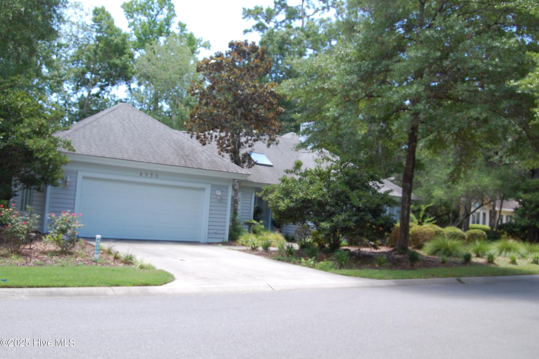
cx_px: 270
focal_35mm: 36
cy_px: 180
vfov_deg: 36.8
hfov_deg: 53.2
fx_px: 538
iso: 400
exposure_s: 1/160
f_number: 9
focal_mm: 24
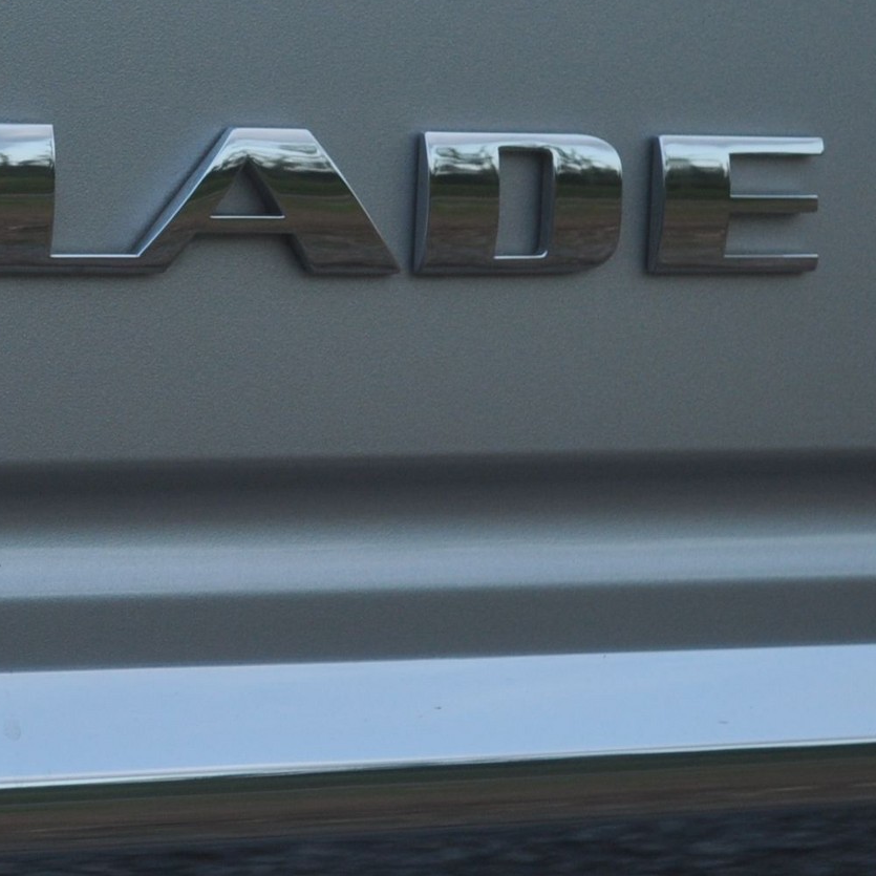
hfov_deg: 14.1
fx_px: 3493
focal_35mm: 122
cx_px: -3
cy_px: 221
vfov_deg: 14.2
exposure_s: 1/60
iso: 400
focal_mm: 32
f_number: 4.8
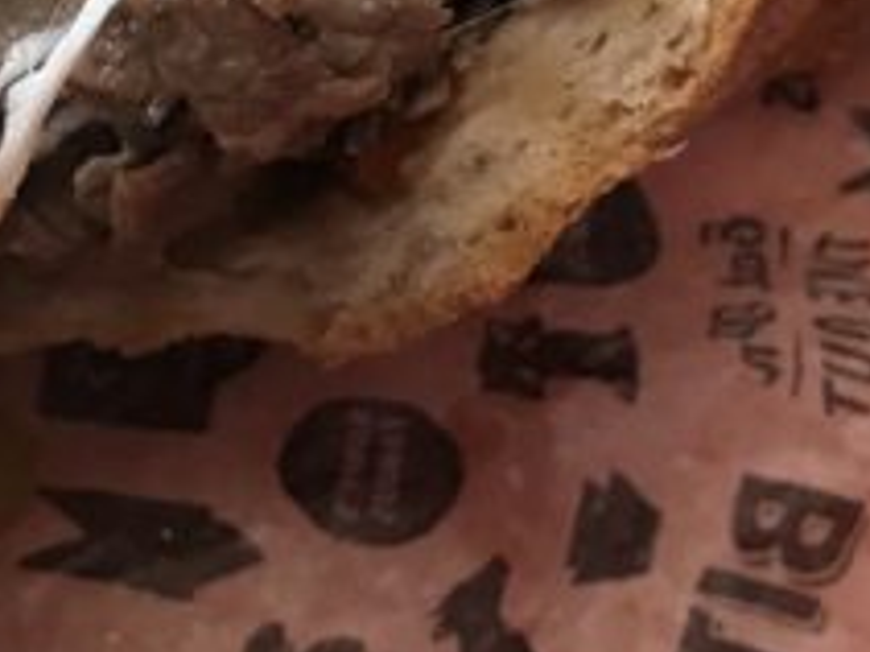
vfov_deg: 14.4
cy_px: 99
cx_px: 161
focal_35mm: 102
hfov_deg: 19.1
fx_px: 2562
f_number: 1.8
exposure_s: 1/15
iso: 50
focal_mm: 3.99
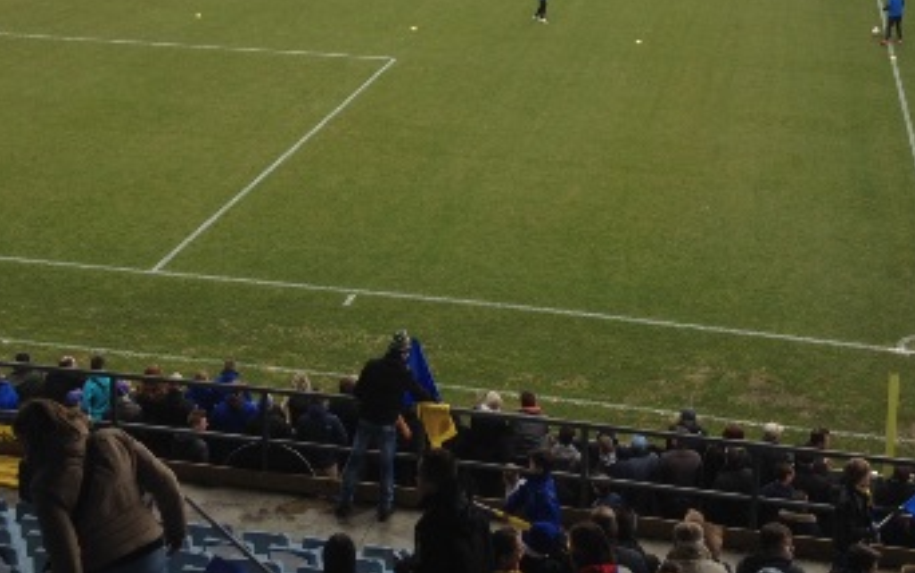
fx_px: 1621
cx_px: 471
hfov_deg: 31.5
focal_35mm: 65
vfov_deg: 19.4
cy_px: -16
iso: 50
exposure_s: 1/161
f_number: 2.4
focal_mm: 4.28
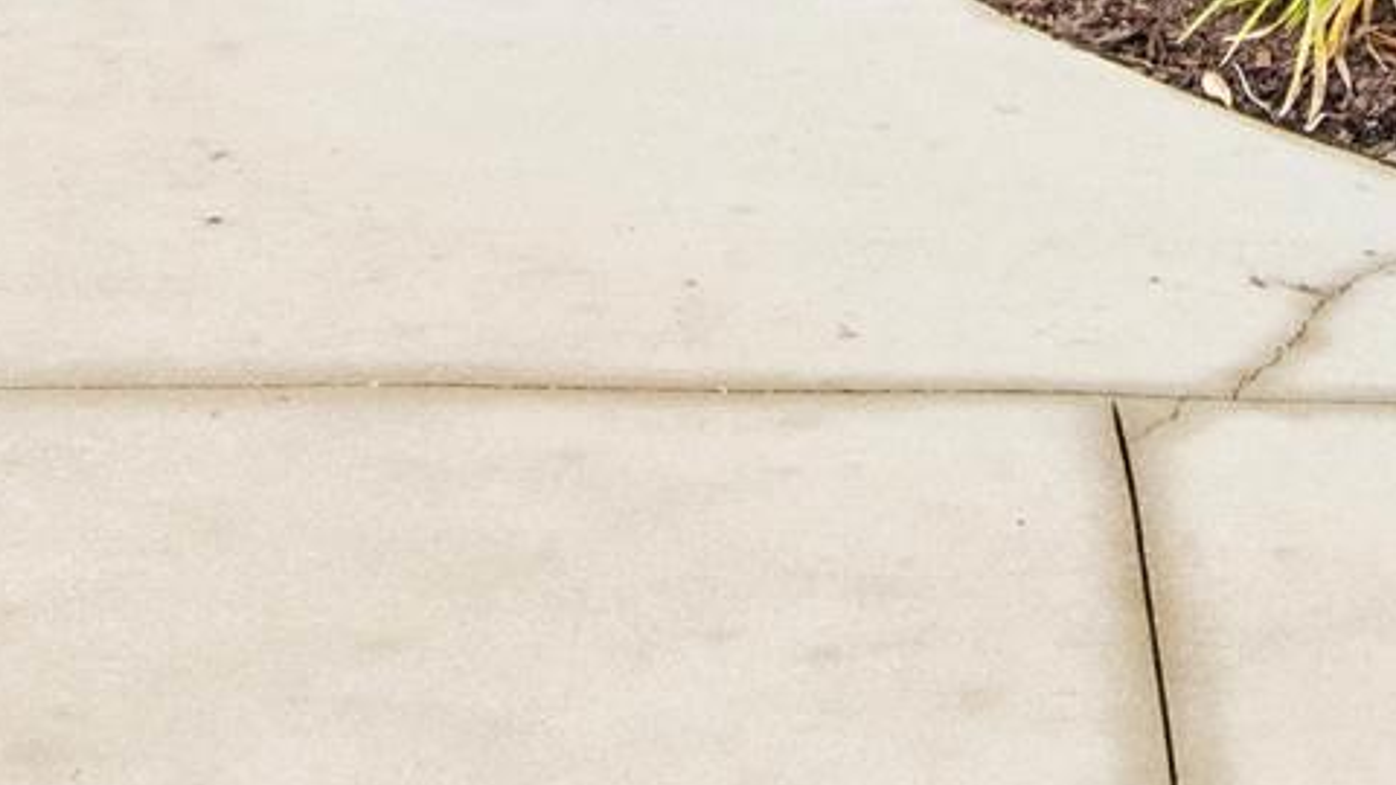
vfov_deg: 8.0
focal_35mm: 134
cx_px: 1053
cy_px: -1401
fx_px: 4960
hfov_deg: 15.9
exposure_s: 1/60
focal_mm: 20
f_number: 11
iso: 200
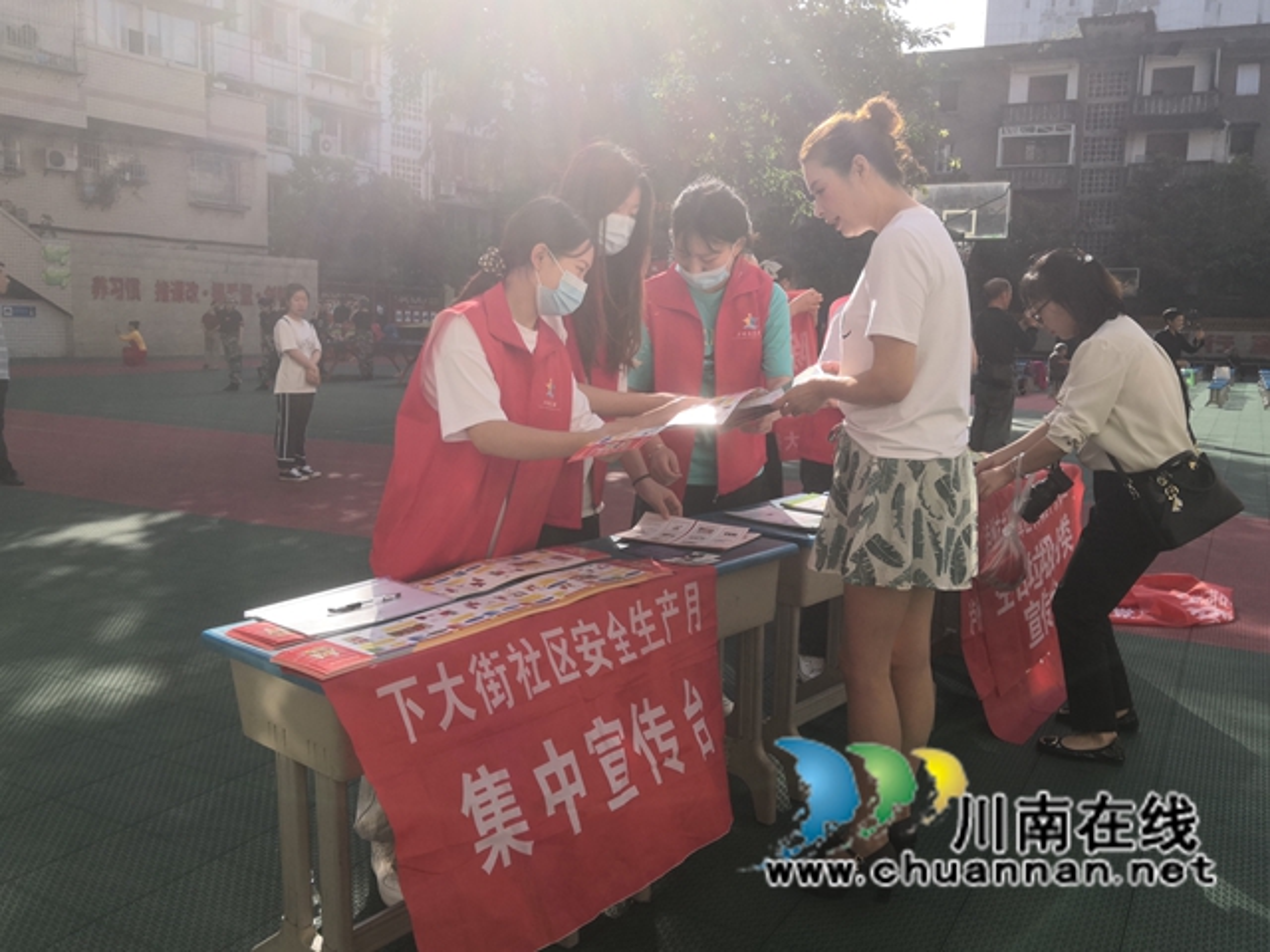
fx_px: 1064
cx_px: 635
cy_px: 476
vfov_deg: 48.2
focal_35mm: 29
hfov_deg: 61.7
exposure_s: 1/865
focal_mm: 3.95
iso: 50
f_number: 1.8
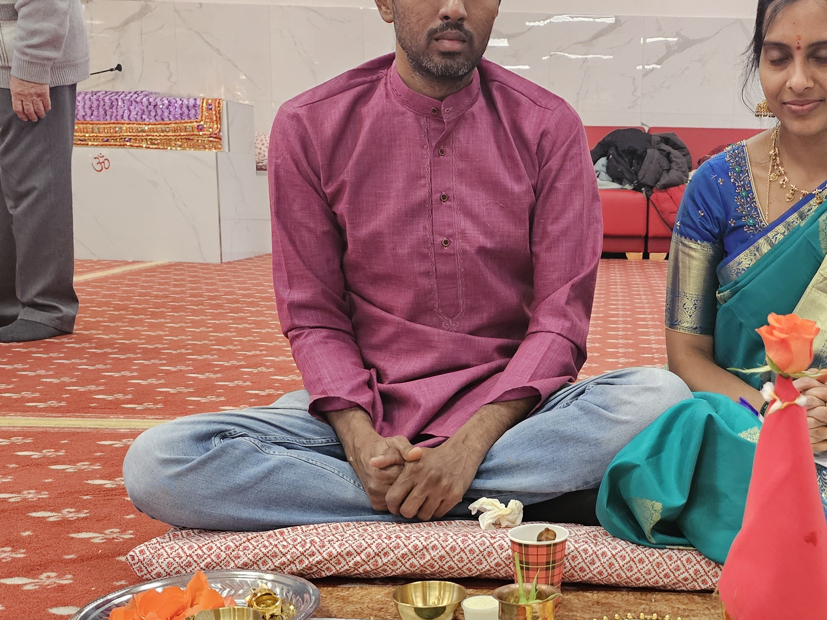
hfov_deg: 39.6
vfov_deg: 30.7
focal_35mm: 47
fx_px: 1123
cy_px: 402
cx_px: 595
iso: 640
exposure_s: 1/120
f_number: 1.7
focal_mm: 6.3
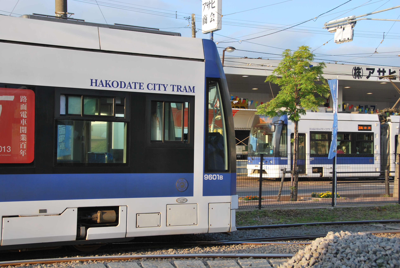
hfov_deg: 31.9
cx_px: 200
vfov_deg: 21.6
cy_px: 134
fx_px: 701
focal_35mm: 63
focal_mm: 42
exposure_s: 1/80
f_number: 10
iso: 100
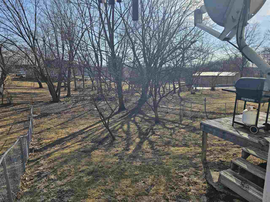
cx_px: 135
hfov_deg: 73.9
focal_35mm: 23
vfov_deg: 58.9
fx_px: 179
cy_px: 101
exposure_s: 1/594
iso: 10
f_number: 1.7
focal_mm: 6.3
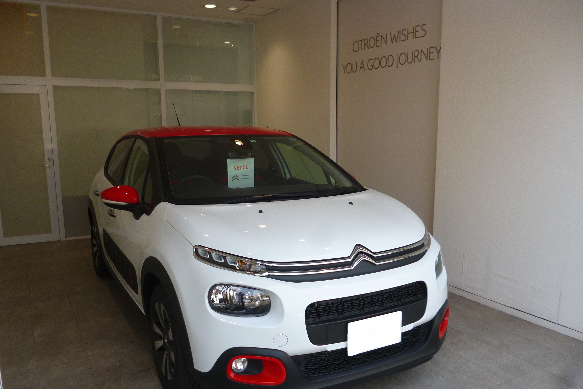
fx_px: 486
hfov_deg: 61.9
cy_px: 220
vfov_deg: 43.5
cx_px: 294
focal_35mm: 30
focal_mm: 5
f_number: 3.1
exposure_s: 1/200
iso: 100
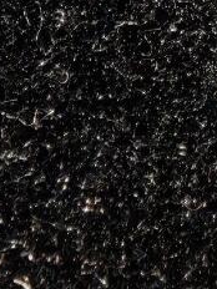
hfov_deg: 2.0
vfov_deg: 2.7
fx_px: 6102
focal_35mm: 730
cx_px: 809
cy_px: -324
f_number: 2
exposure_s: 1/100
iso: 250
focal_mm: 9
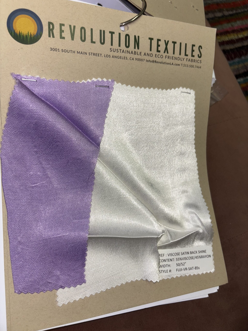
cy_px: 166
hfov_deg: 53.1
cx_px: 124
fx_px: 248
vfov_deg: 67.3
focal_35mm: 26
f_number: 1.6
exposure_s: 1/65
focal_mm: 5.96
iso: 32
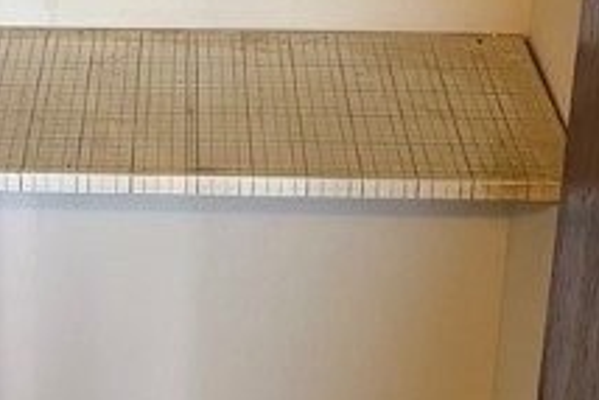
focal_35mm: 97
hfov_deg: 20.9
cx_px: 174
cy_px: -126
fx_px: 1615
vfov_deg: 13.6
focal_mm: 5.7
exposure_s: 1/60
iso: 320
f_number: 1.5
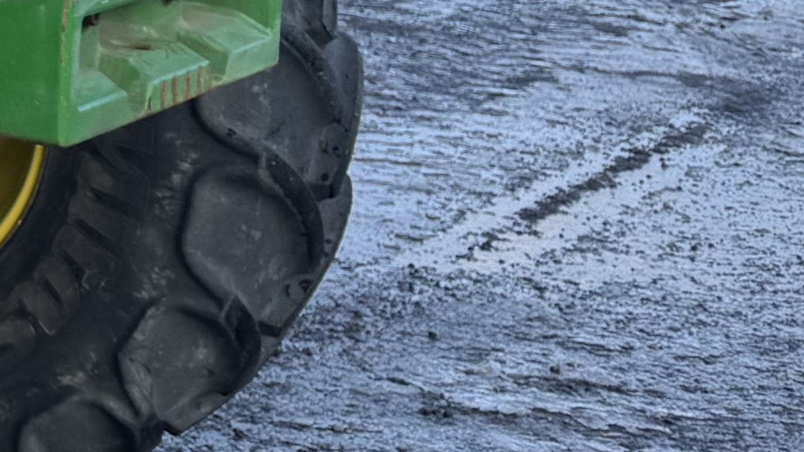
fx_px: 2494
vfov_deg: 9.9
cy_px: -331
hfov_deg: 14.4
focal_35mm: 117
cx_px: -912
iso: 80
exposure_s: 1/2833
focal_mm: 6.76
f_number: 1.78
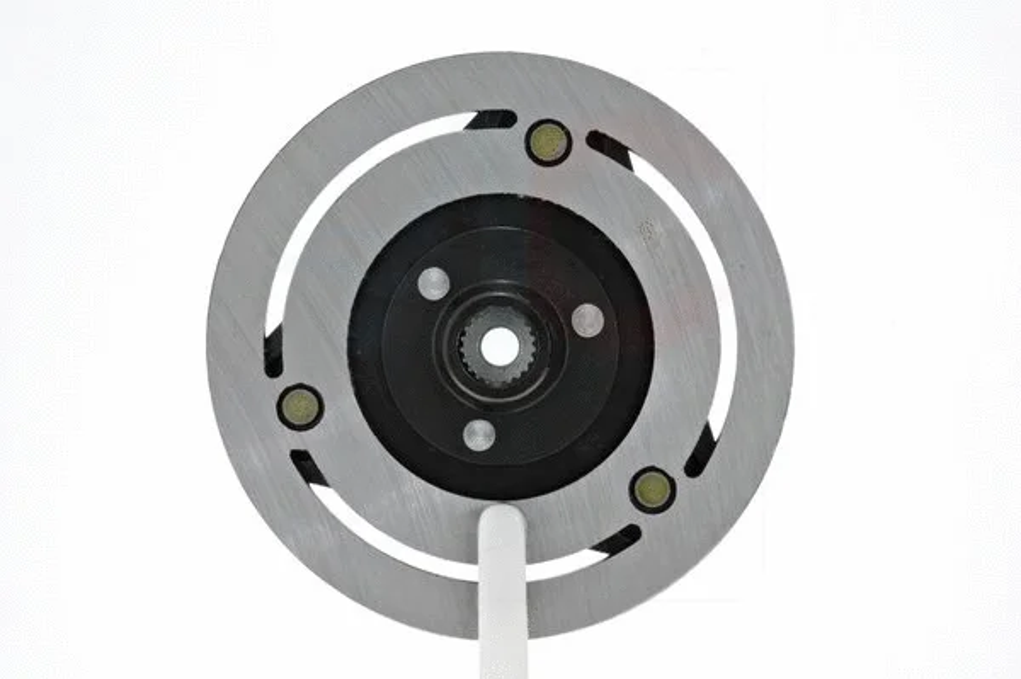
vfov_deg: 12.2
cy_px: 340
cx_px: 510
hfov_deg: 18.2
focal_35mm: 112
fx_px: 3188
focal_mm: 75
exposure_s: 1/15
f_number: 25
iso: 1600
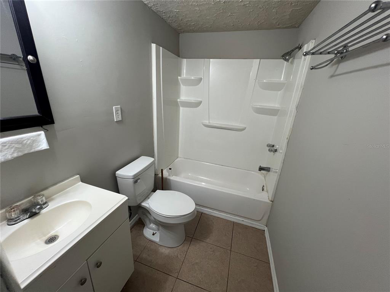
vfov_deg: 89.9
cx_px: 195
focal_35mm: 13
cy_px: 146
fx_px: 146
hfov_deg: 106.2
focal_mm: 1.57
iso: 160
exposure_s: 1/120
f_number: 1.8
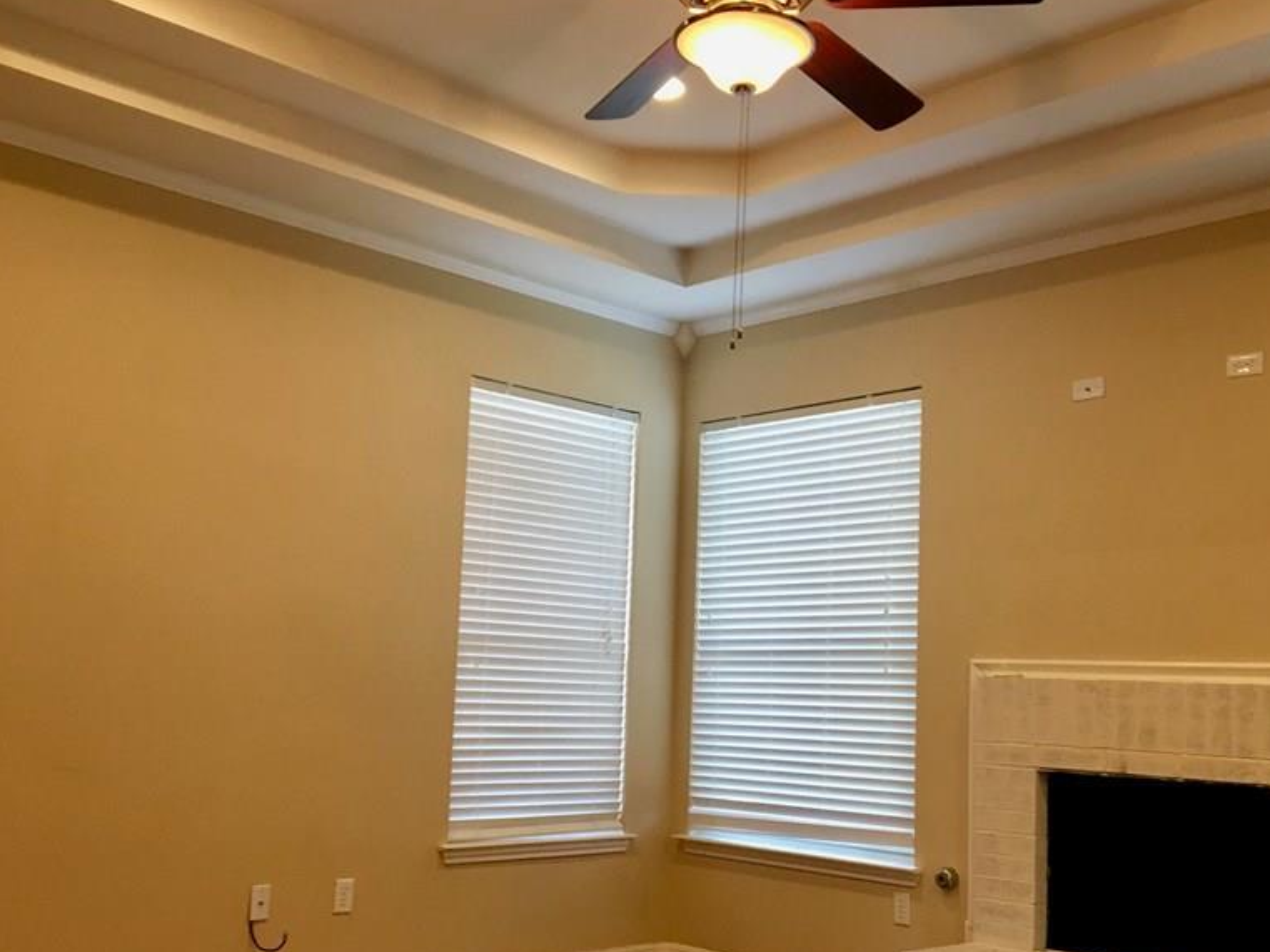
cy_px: 574
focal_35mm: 39
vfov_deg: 36.7
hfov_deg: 47.8
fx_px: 1431
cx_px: 706
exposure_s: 1/30
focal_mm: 4.15
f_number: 2.2
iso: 80
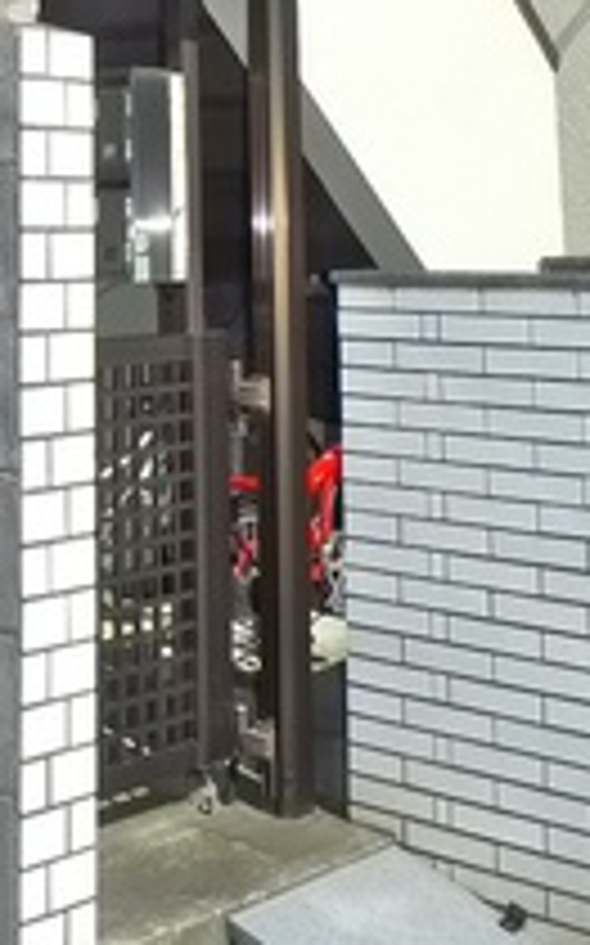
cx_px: -97
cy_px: -68
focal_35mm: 85
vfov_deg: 23.1
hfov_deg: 14.9
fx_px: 2190
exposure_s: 1/800
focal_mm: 5.1
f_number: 4
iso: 400
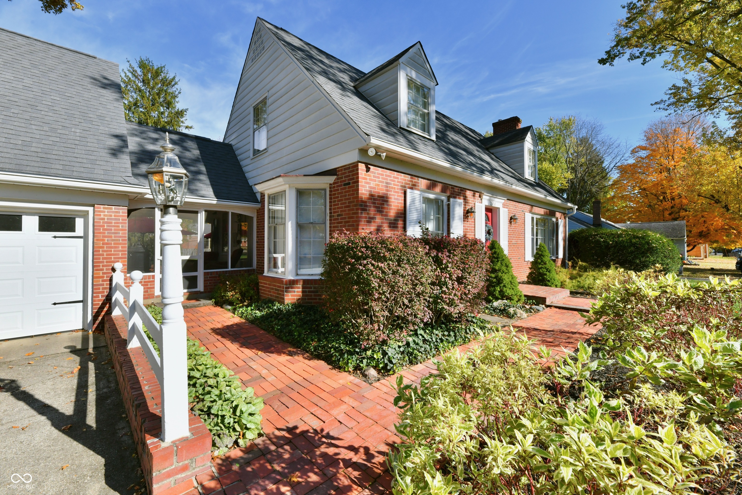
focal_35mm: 14
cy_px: 248
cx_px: 371
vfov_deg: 81.2
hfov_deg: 104.3
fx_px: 289
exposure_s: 1/800
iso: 640
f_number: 14
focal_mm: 14
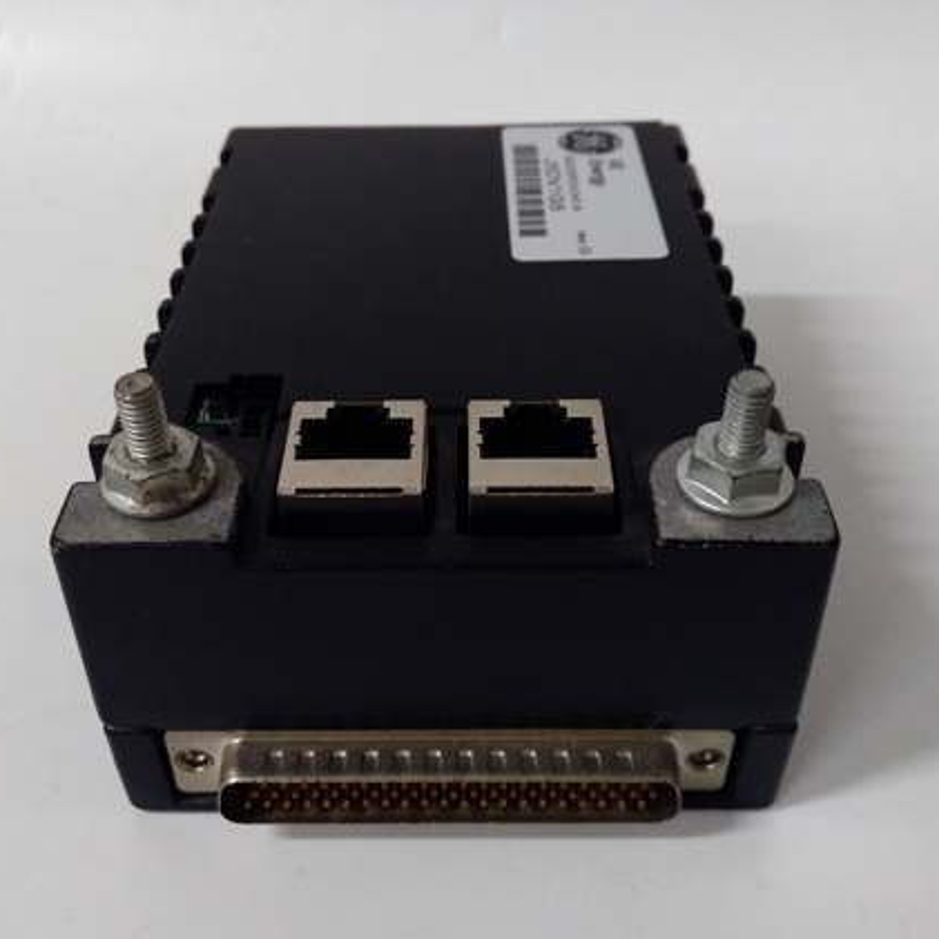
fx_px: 1043
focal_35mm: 34
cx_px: 462
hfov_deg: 48.4
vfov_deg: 48.4
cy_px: 482
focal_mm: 3.79
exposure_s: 1/33
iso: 396
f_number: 2
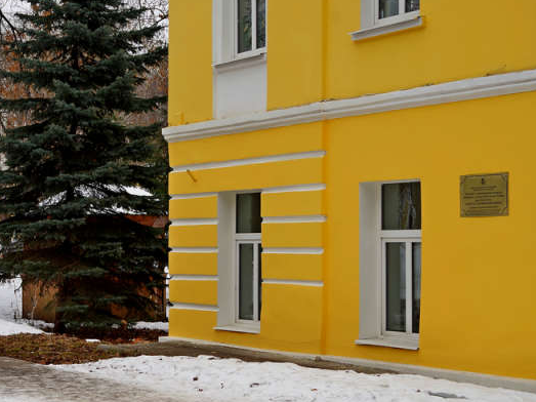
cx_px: 55
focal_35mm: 75
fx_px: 1161
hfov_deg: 25.2
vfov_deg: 19.6
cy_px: 257
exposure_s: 1/100
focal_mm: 34
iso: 100
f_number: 8
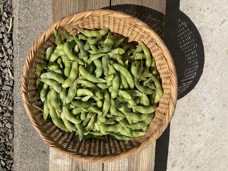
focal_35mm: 28
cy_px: 86
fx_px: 184
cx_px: 114
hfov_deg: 63.4
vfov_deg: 49.7
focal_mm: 3.99
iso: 20
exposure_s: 1/2315
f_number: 1.8
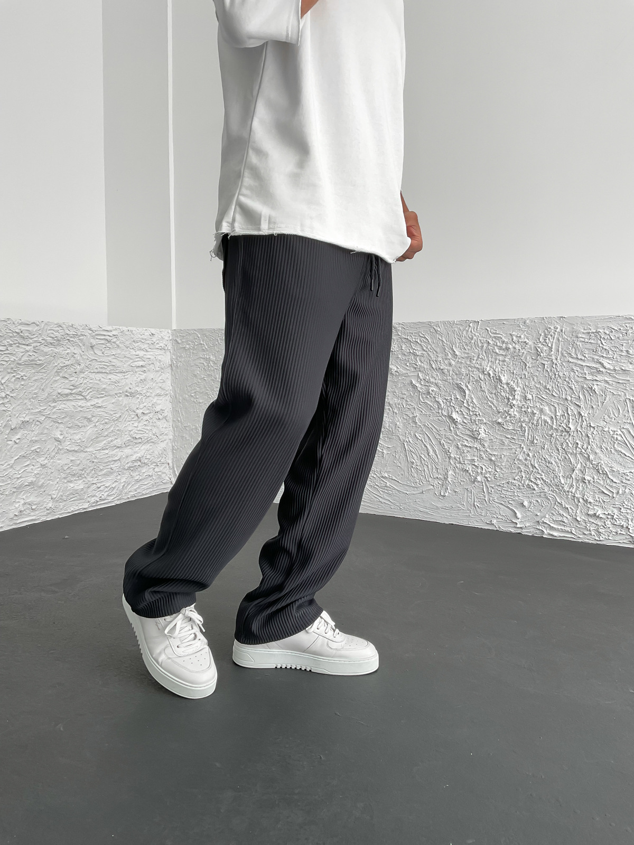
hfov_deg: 48.2
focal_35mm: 29
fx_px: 708
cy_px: 422
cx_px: 317
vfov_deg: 61.7
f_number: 1.8
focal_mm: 3
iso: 20
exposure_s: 1/120
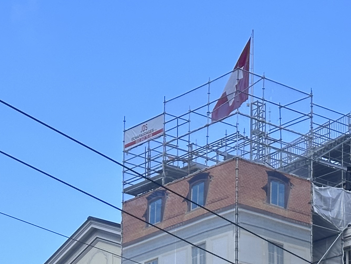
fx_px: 1460
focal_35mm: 144
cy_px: 377
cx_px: 168
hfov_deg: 13.7
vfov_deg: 10.0
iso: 64
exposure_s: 1/1073
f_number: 1.78
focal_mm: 6.86
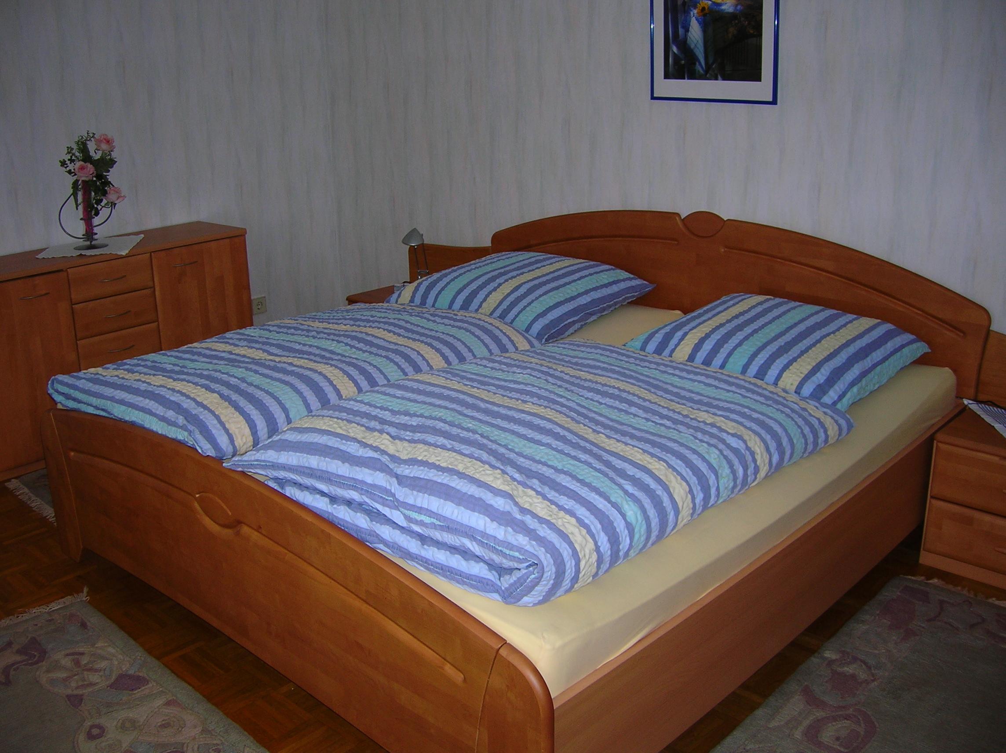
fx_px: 987
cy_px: 376
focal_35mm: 34
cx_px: 503
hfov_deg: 54.0
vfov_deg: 41.7
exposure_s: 1/60.1
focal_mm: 5.7
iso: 52
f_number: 2.9
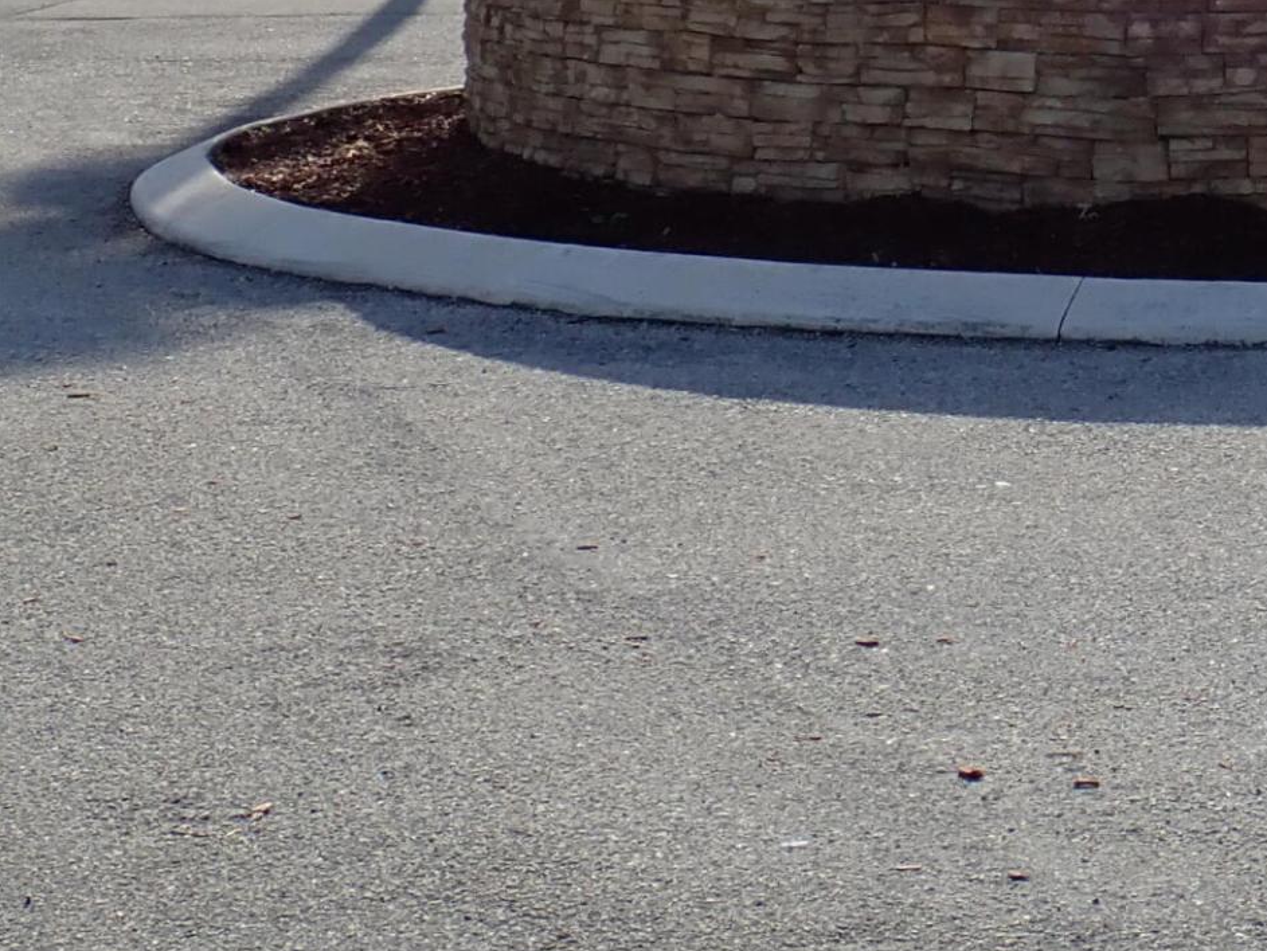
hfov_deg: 16.4
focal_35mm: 116
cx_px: 1416
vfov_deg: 12.4
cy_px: -228
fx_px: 4247
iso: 100
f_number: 10
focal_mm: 6.86
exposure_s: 1/100
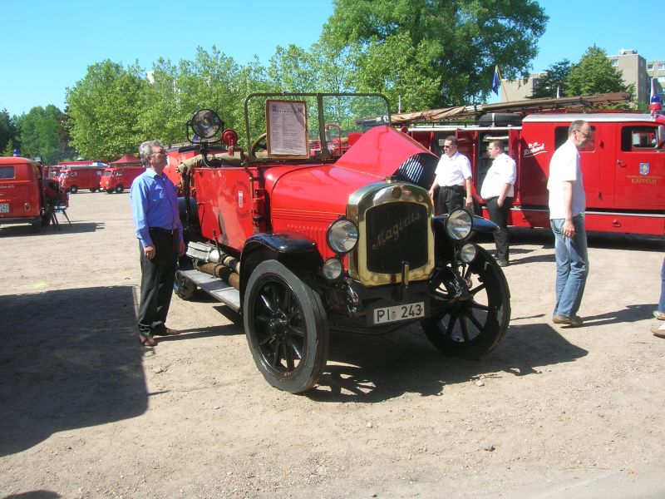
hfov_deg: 54.0
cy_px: 250
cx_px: 332
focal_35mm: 34
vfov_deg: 41.8
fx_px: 653
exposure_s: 1/194
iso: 50
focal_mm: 5.7
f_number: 4.9
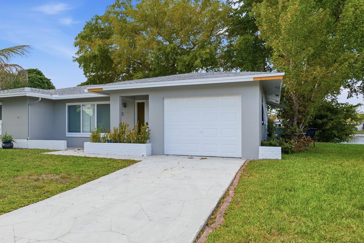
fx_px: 290
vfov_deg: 45.2
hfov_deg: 62.9
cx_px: 125
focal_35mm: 29
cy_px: 143
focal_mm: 21.5
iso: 125
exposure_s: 1/640
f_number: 9
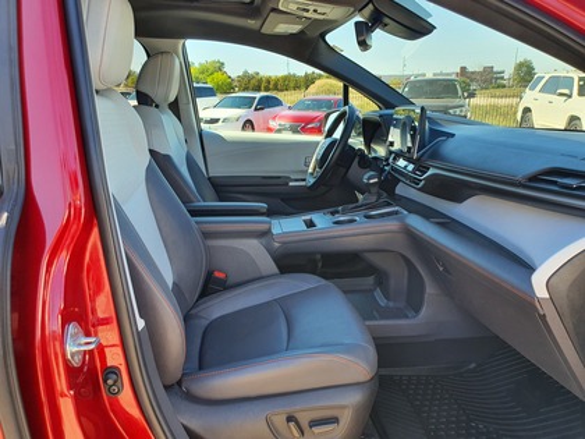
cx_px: 292
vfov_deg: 53.1
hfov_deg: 67.3
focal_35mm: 26
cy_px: 220
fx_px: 439
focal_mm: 4.3
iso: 50
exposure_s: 1/223
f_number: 2.4
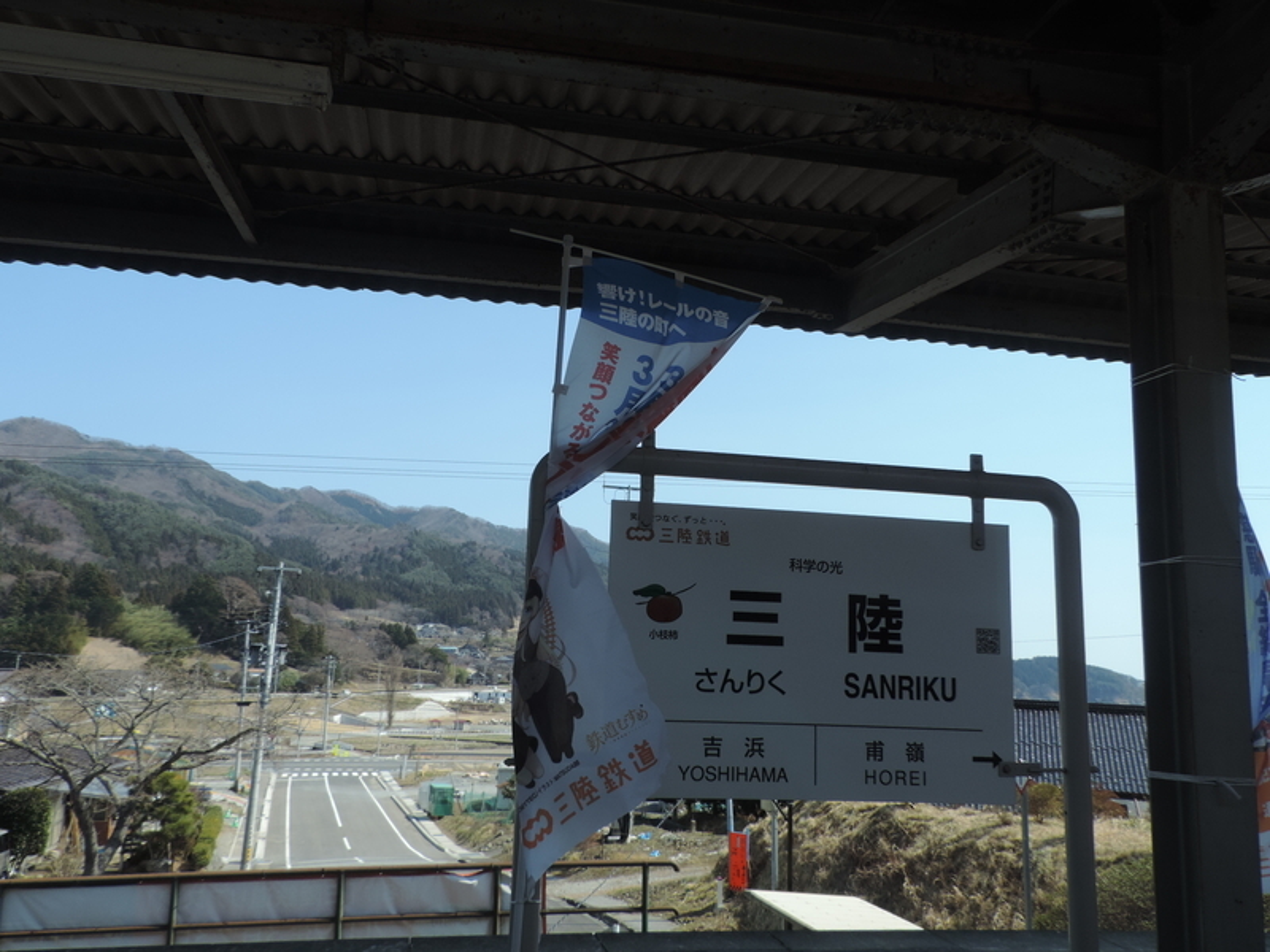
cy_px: 476
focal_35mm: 28
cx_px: 635
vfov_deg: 49.7
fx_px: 1027
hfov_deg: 63.4
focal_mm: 4.9
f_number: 3.1
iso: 80
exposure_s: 1/640
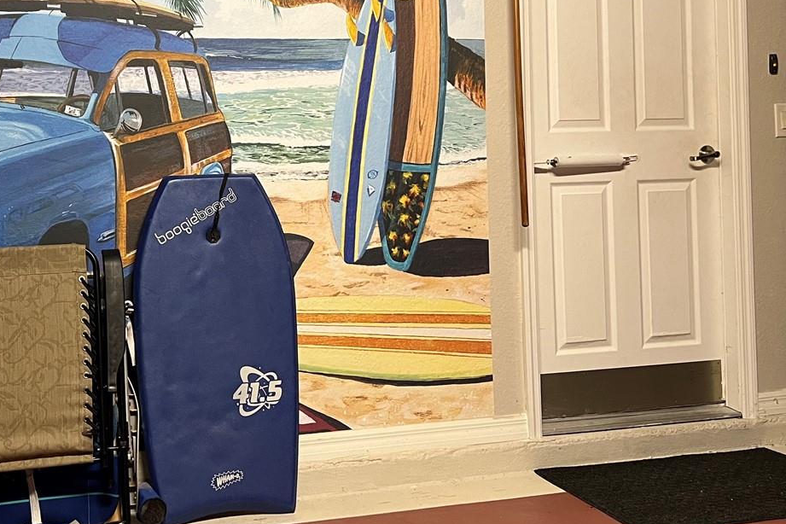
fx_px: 1026
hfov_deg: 41.5
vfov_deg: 28.4
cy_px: 166
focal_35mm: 47
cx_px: 281
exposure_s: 1/60
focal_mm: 5.7
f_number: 1.5
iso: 320
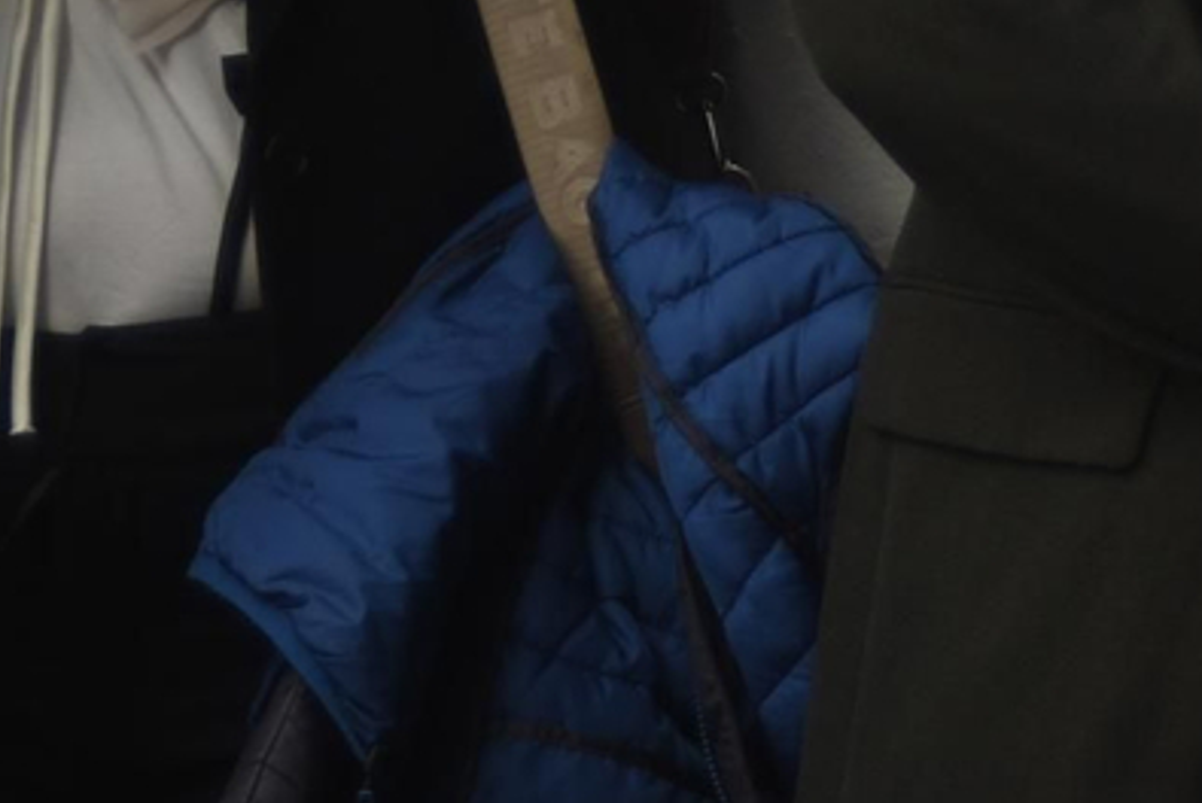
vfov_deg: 5.4
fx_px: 8386
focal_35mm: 251
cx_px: 1595
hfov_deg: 8.1
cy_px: -459
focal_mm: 62
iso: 180
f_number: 5
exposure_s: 1/160
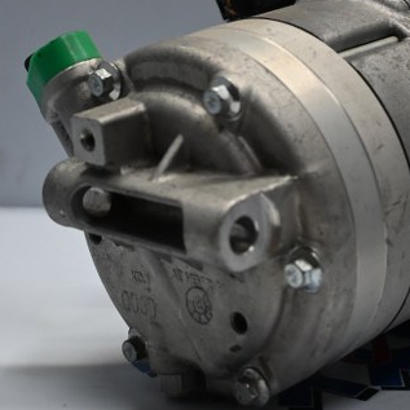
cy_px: 112
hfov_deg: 19.4
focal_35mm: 89
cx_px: 325
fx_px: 1186
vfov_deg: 19.5
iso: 720
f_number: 4.5
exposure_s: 1/125
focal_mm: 27.5
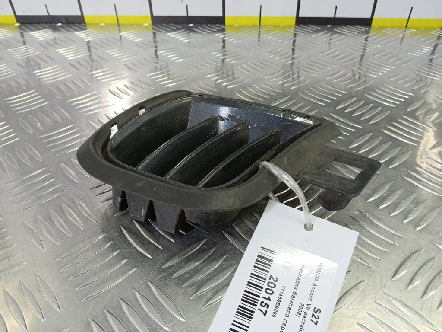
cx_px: 221
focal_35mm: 23
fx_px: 294
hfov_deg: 73.9
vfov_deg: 58.9
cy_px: 166
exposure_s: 1/50
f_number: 1.6
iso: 142
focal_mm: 4.11
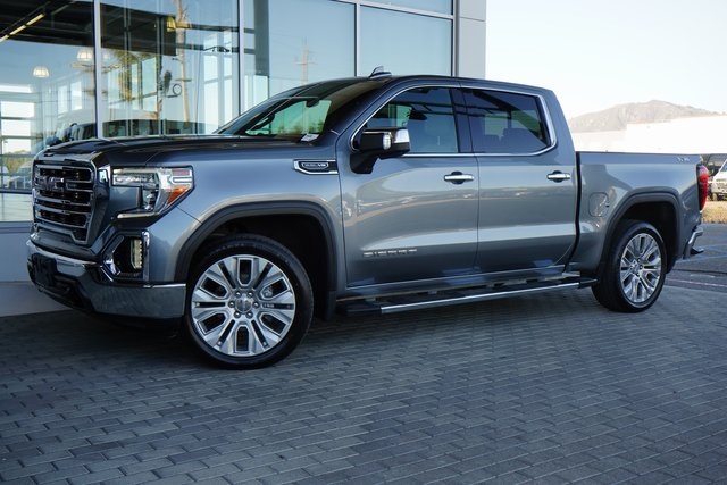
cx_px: 364
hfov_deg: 51.9
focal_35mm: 37
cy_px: 242
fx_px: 747
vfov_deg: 36.0
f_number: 8
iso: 1000
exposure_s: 1/400
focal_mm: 37
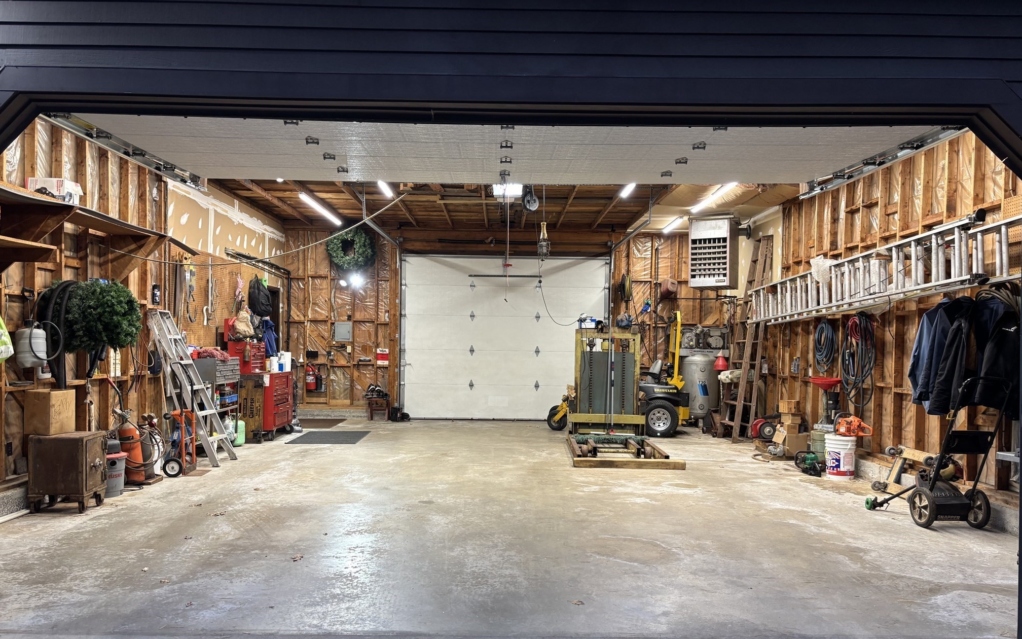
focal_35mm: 28
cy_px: 353
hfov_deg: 66.5
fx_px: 780
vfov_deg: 44.5
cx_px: 506
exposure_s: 1/60
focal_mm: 5.96
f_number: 1.6
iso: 125
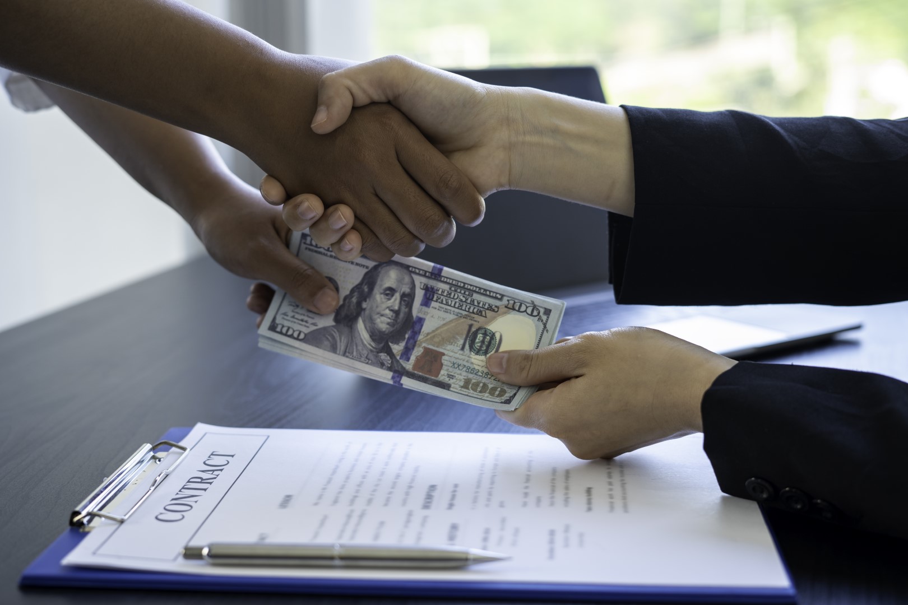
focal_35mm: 50
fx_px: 1261
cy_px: 302
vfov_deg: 27.0
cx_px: 454
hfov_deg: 39.6
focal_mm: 50
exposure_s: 1/60
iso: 250
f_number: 3.5
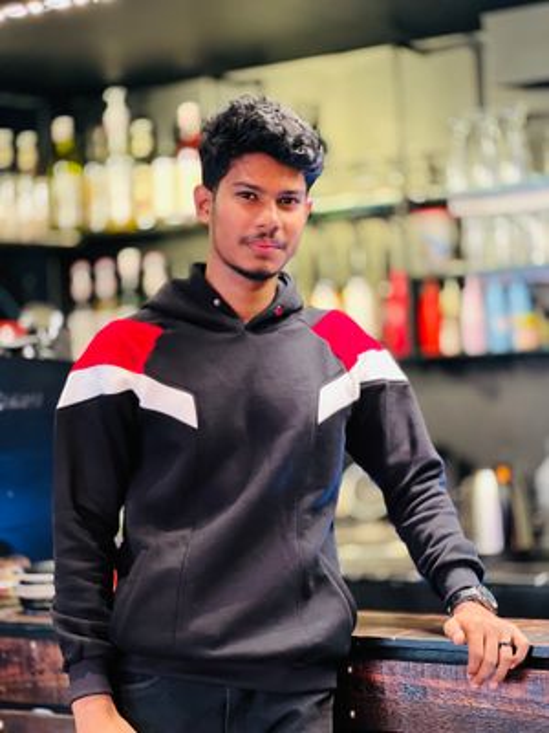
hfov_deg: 19.1
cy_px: 366
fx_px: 1628
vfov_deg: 25.3
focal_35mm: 77
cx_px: 274
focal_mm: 9
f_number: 2.8
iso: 500
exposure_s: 1/14
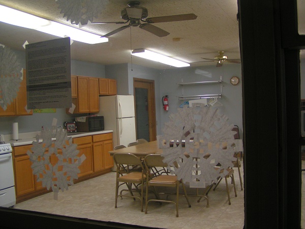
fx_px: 335
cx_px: 152
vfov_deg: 37.7
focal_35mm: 38
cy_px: 114
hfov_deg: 49.0
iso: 100
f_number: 2.8
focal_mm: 5.8
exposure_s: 1/40
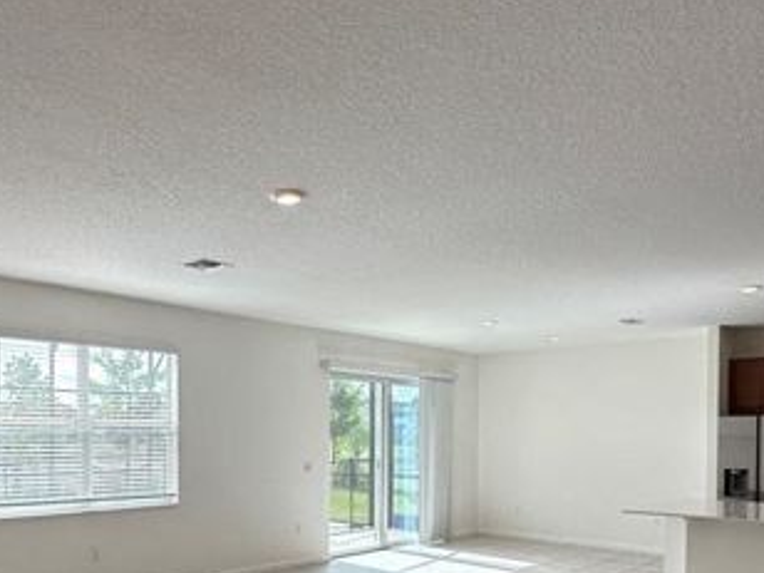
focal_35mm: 32
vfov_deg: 42.5
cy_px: 446
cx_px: 341
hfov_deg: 56.7
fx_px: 706
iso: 40
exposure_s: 1/120
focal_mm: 2.22
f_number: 2.2
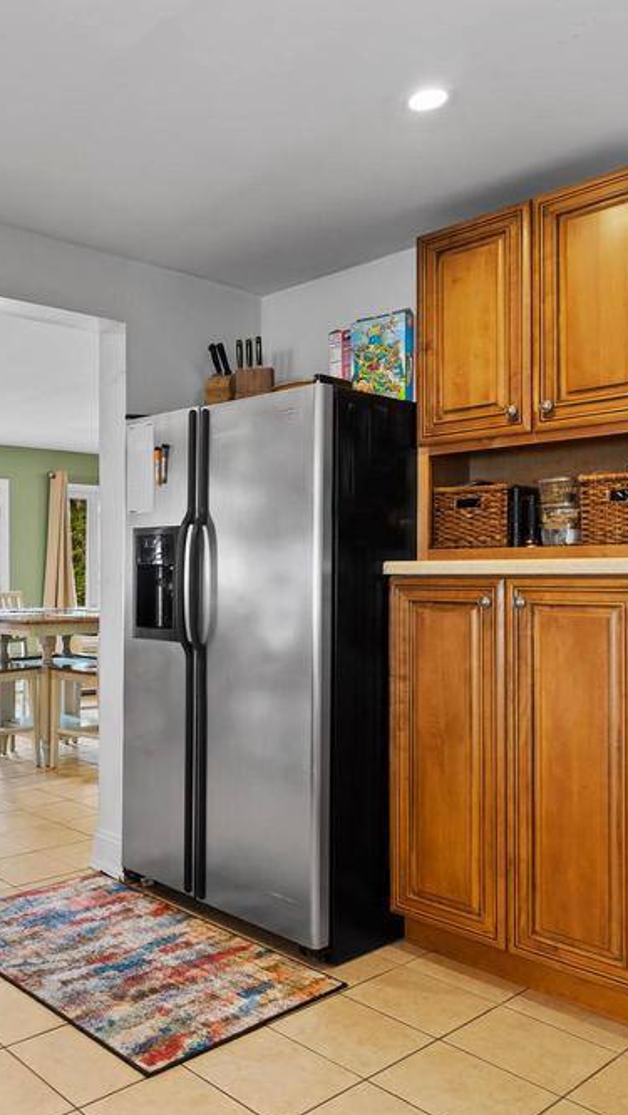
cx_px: 87
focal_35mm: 29
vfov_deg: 66.1
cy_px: 557
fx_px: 858
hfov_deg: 38.0
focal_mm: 18
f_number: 8
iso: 1250
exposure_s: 1/6
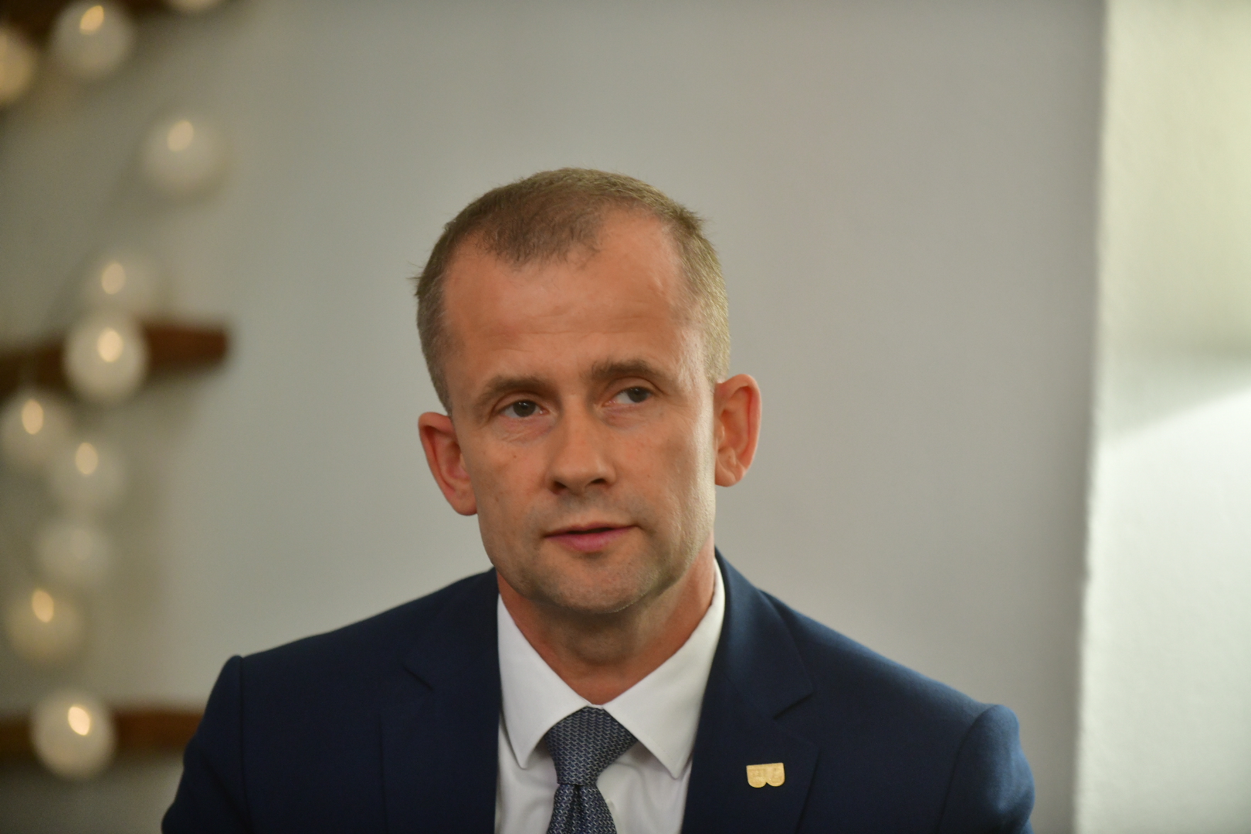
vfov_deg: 8.9
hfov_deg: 13.2
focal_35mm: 155
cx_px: 626
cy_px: 417
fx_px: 5386
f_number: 2.8
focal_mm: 155
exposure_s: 1/125
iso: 1100
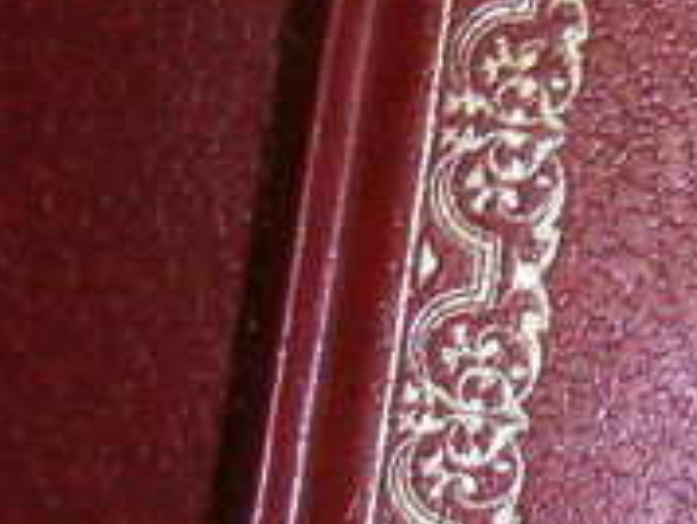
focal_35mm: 146
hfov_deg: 13.0
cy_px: 379
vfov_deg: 10.2
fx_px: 2944
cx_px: 924
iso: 125
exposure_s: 1/30
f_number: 2.8
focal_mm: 4.7
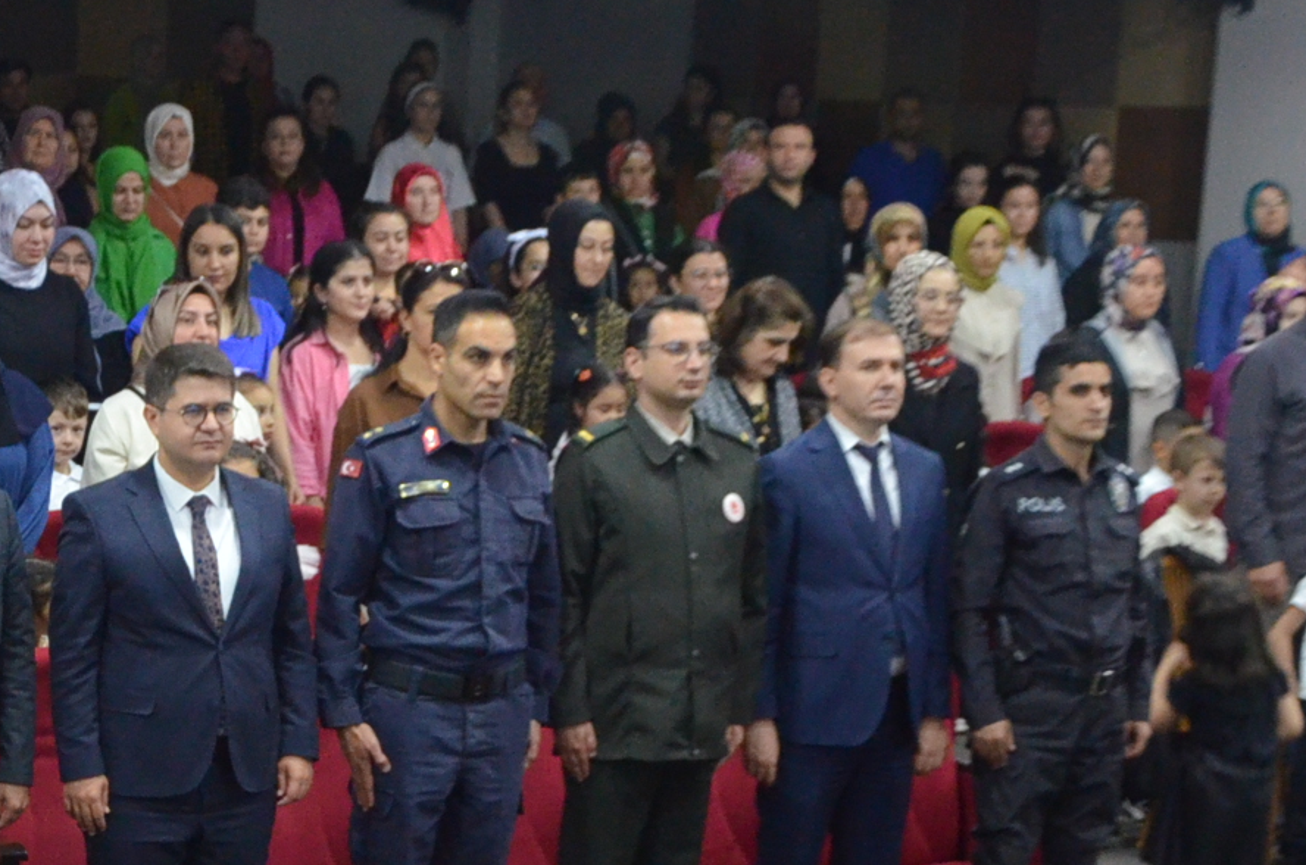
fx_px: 3163
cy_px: 803
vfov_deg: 15.4
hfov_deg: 22.3
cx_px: -40
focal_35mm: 87
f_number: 3.8
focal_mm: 21
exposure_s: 1/30
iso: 2200
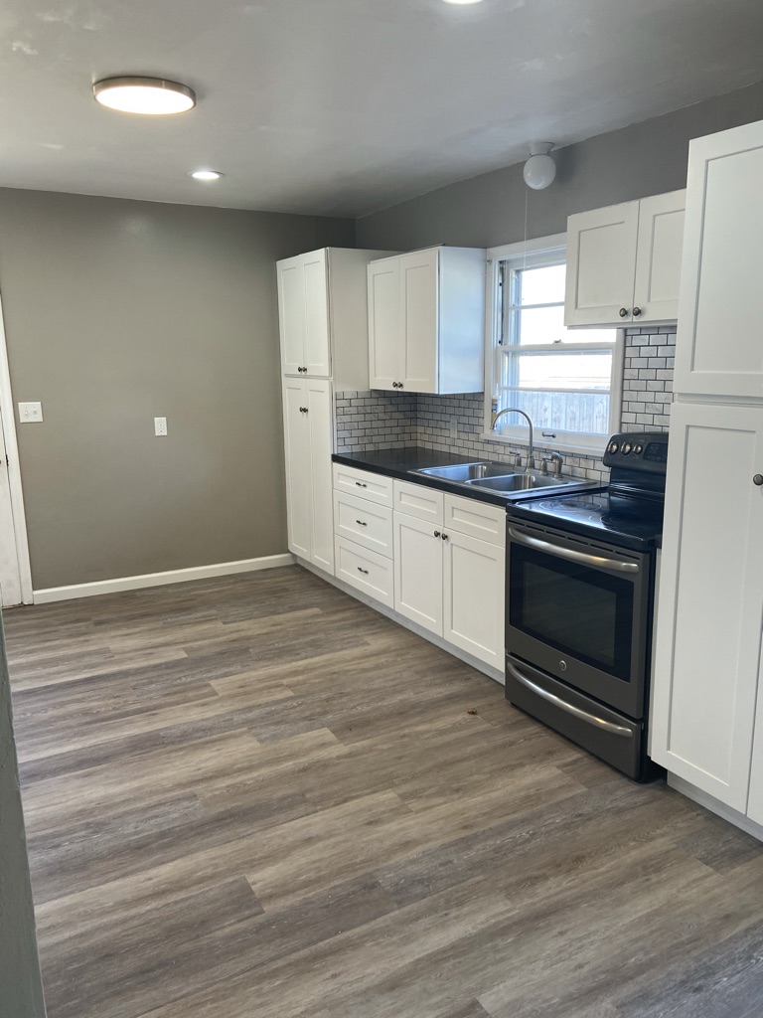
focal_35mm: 26
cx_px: 382
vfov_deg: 67.3
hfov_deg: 53.1
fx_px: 764
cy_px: 509
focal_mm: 4.25
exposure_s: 1/120
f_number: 1.8
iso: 100
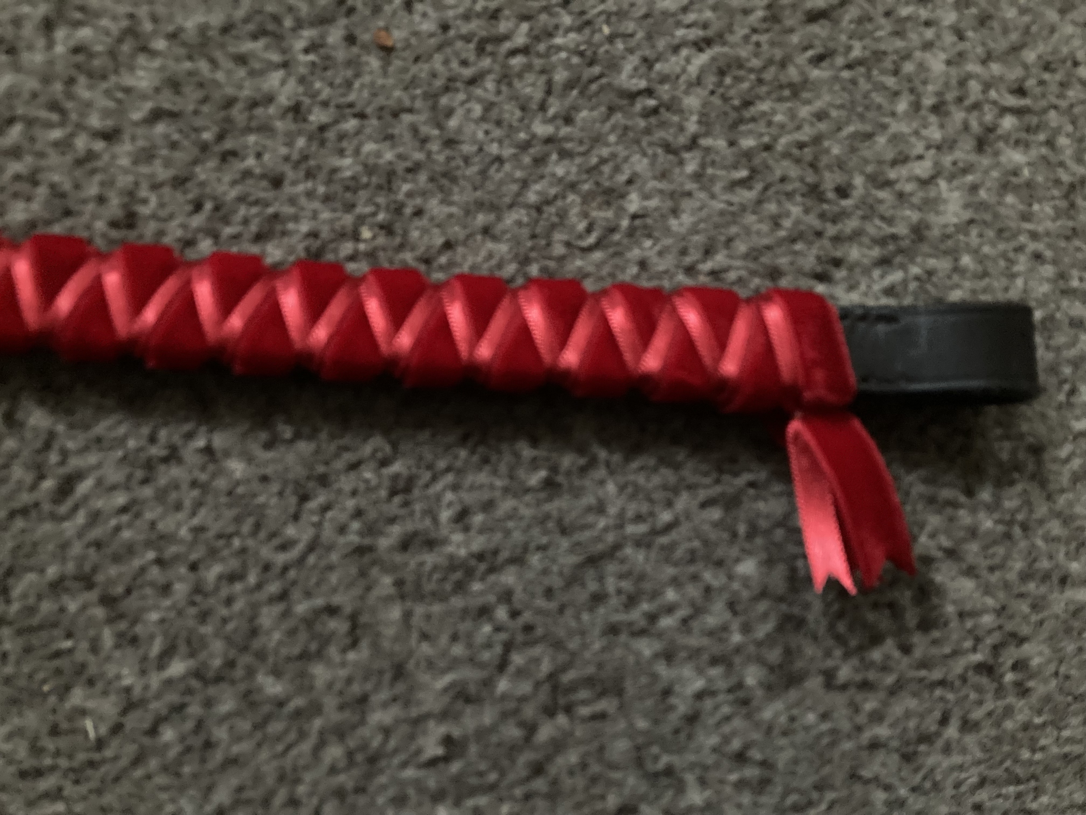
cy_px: 408
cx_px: 543
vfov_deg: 49.7
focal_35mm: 28
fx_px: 878
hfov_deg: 63.4
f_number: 1.8
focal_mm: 3.99
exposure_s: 1/15
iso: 1000
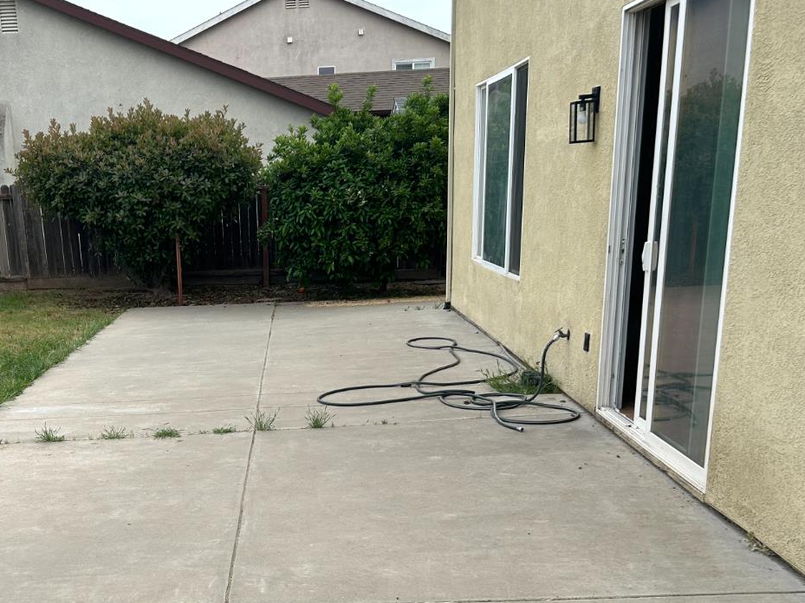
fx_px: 976
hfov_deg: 43.9
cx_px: 240
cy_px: 475
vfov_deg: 33.4
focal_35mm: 42
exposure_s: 1/621
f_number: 1.5
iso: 50
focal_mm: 5.7
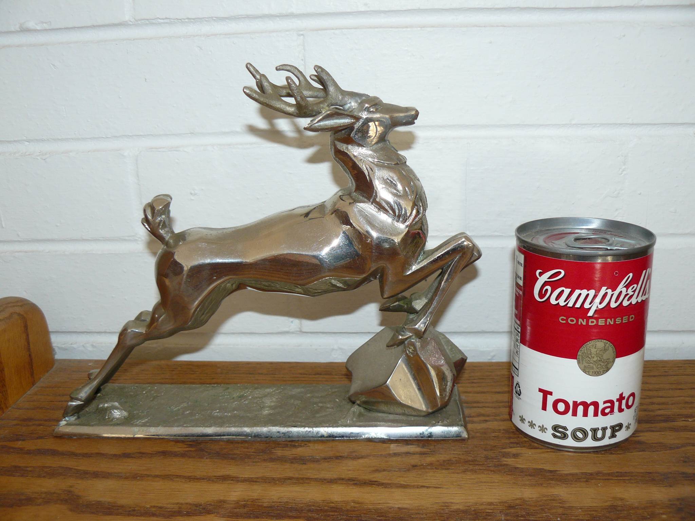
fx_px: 723
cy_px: 260
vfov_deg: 39.7
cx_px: 348
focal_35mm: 36
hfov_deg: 51.4
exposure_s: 1/60
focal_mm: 6
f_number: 2.8
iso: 100
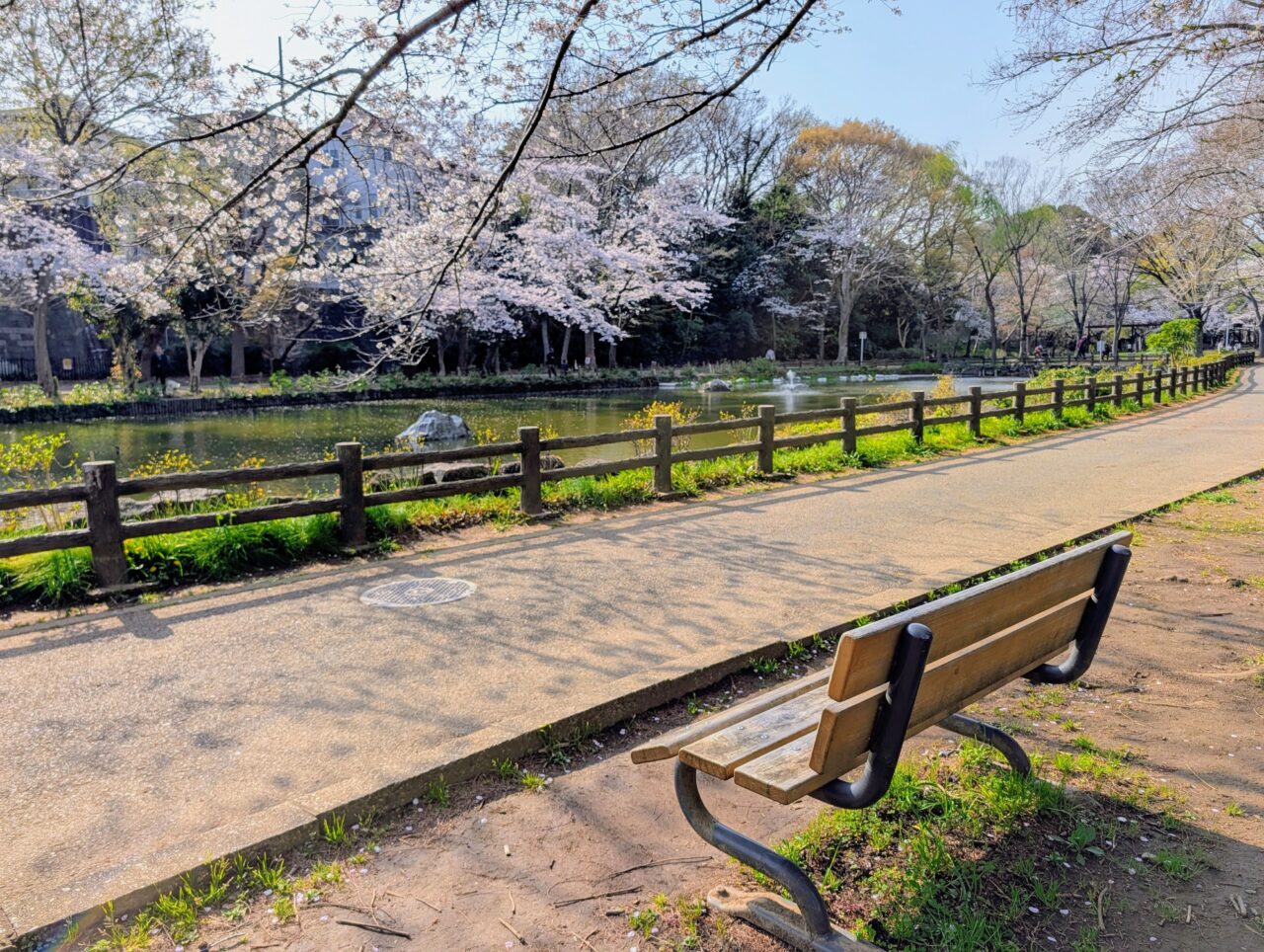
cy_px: 476
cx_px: 632
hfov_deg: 71.5
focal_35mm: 24
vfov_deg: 56.9
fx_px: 878
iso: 17
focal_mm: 6.9
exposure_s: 1/1127
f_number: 1.68
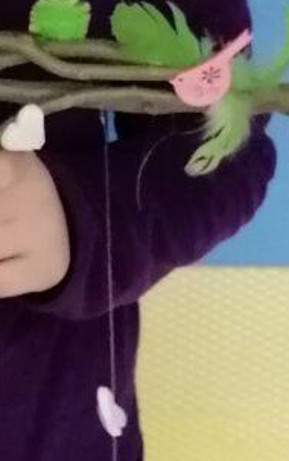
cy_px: 5
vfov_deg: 13.7
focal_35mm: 151
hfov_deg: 8.6
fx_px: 1898
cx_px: -11
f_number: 1.8
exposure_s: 1/100
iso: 500
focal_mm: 4.75
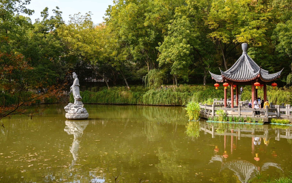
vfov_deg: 32.8
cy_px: 84
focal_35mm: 39
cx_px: 147
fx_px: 310
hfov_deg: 50.4
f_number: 4.5
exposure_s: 1/250
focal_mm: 35
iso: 100
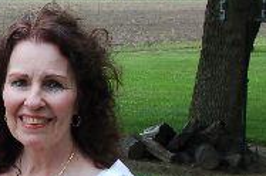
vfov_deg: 7.5
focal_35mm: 180
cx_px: -182
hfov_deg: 10.8
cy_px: 255
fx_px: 1328
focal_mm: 28
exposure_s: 1/200
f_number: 7.1
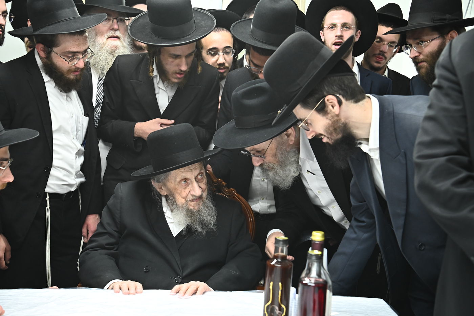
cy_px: 158
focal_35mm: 50
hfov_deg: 39.6
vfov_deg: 27.0
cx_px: 237
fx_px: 658
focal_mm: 50
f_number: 5.6
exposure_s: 1/160
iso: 2500
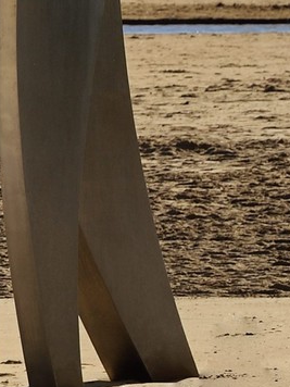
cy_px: -493
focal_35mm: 1298
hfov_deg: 1.1
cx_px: -566
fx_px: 14499
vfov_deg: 1.5
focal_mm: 200
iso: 160
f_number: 10
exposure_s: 1/400
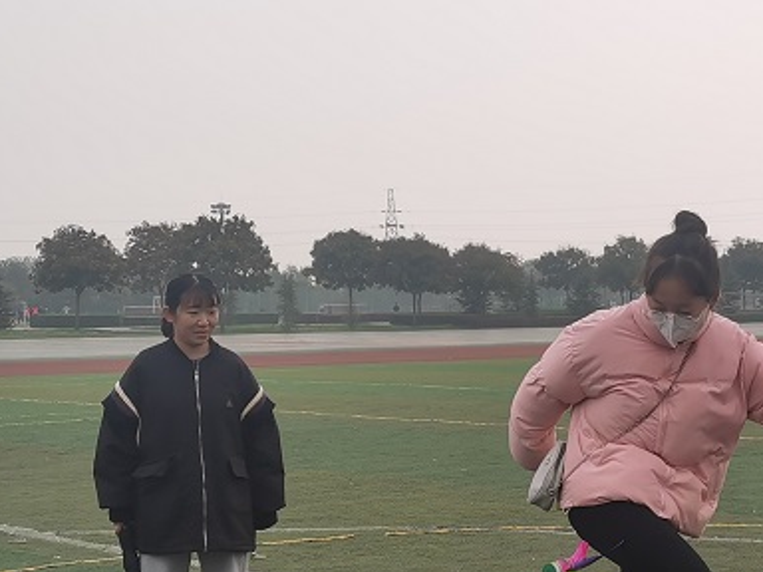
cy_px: 375
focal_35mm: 80
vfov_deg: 18.4
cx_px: 586
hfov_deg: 24.1
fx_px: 1763
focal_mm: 5.58
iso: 50
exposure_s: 1/756
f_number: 1.8
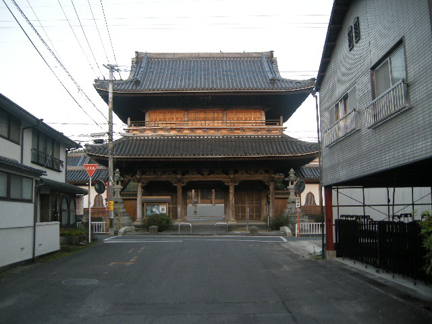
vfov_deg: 40.7
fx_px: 437
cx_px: 216
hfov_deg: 52.6
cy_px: 162
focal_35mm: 35
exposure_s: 1/54.1
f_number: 2.7
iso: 97
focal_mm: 7.5
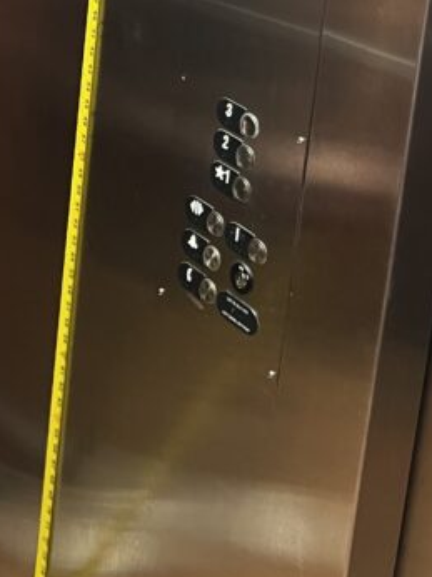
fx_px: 1283
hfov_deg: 19.1
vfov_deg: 23.3
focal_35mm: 77
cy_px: -110
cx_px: 250
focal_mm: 5.7
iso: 400
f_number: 1.5
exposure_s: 1/40
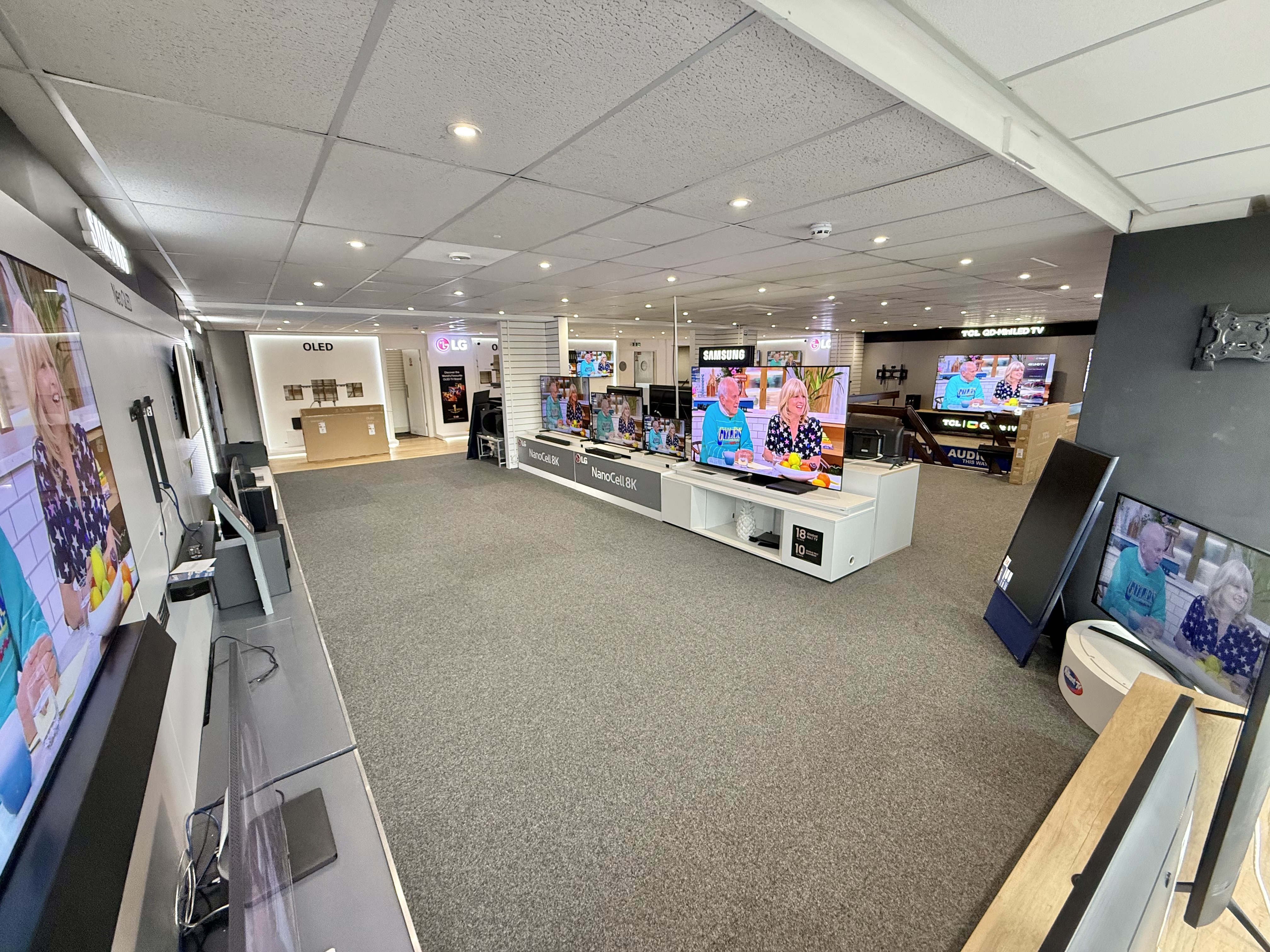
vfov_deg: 85.7
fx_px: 514
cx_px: 635
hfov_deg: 102.1
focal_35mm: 14
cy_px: 476
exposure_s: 1/100
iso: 250
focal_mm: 2.22
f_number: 2.2
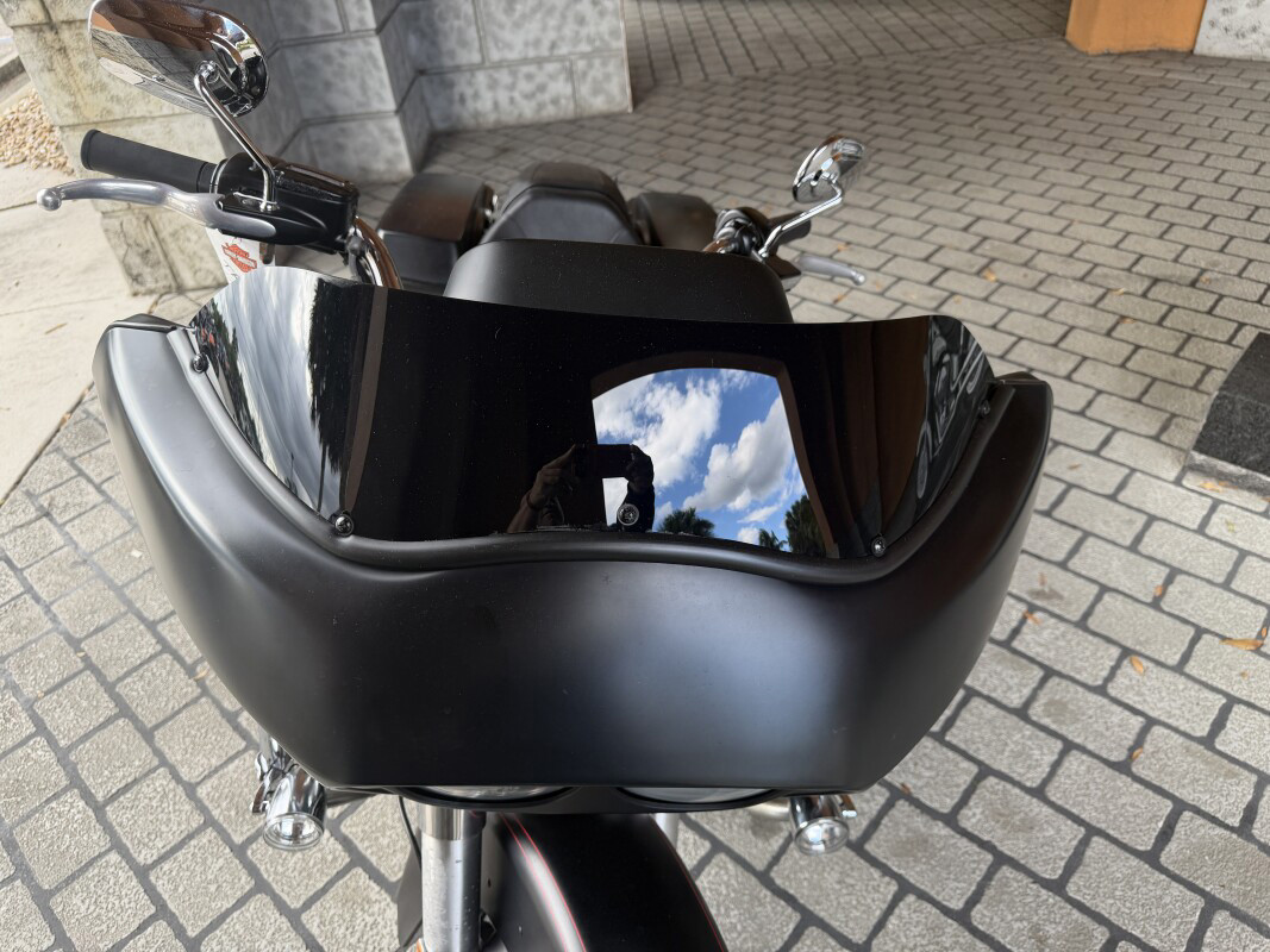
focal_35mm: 24
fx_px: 880
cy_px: 476
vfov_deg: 56.8
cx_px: 635
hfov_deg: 71.6
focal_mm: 6.76
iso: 64
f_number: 1.78
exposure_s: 1/203
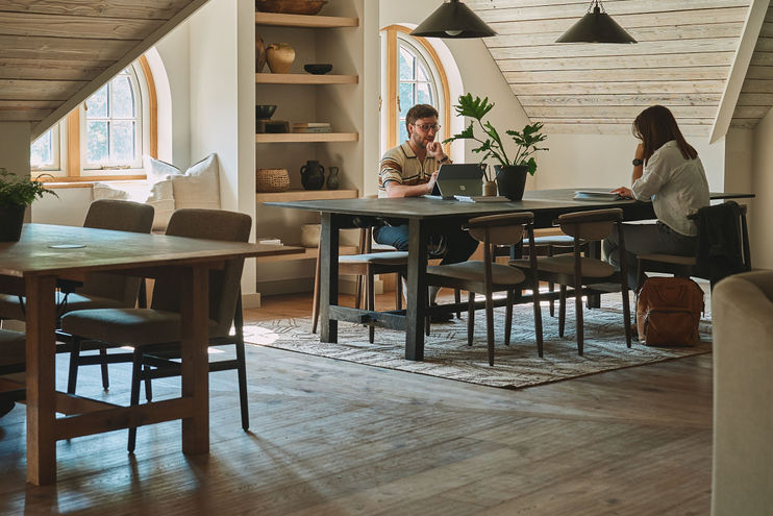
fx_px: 1482
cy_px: 223
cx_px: 308
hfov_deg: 29.2
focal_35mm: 69
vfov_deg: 19.7
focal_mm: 50
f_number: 5
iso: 800
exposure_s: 1/50
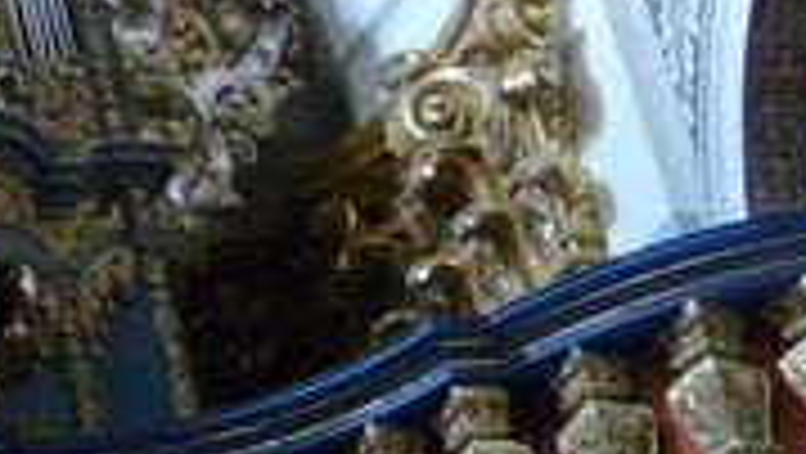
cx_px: -644
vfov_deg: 5.6
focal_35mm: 214
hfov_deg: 9.6
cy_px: -256
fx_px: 4577
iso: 400
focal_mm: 7.2
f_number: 3.2
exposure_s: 1/25
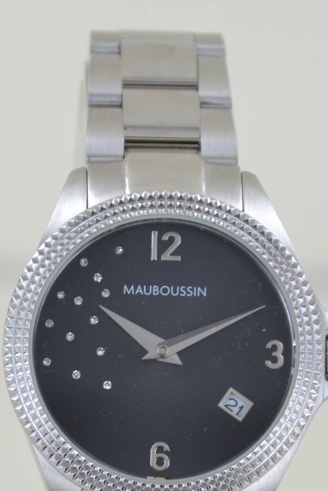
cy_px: 383
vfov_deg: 3.1
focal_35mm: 671
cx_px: 147
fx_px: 9166
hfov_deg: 2.0
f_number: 8
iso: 400
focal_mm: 185
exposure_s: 1/80
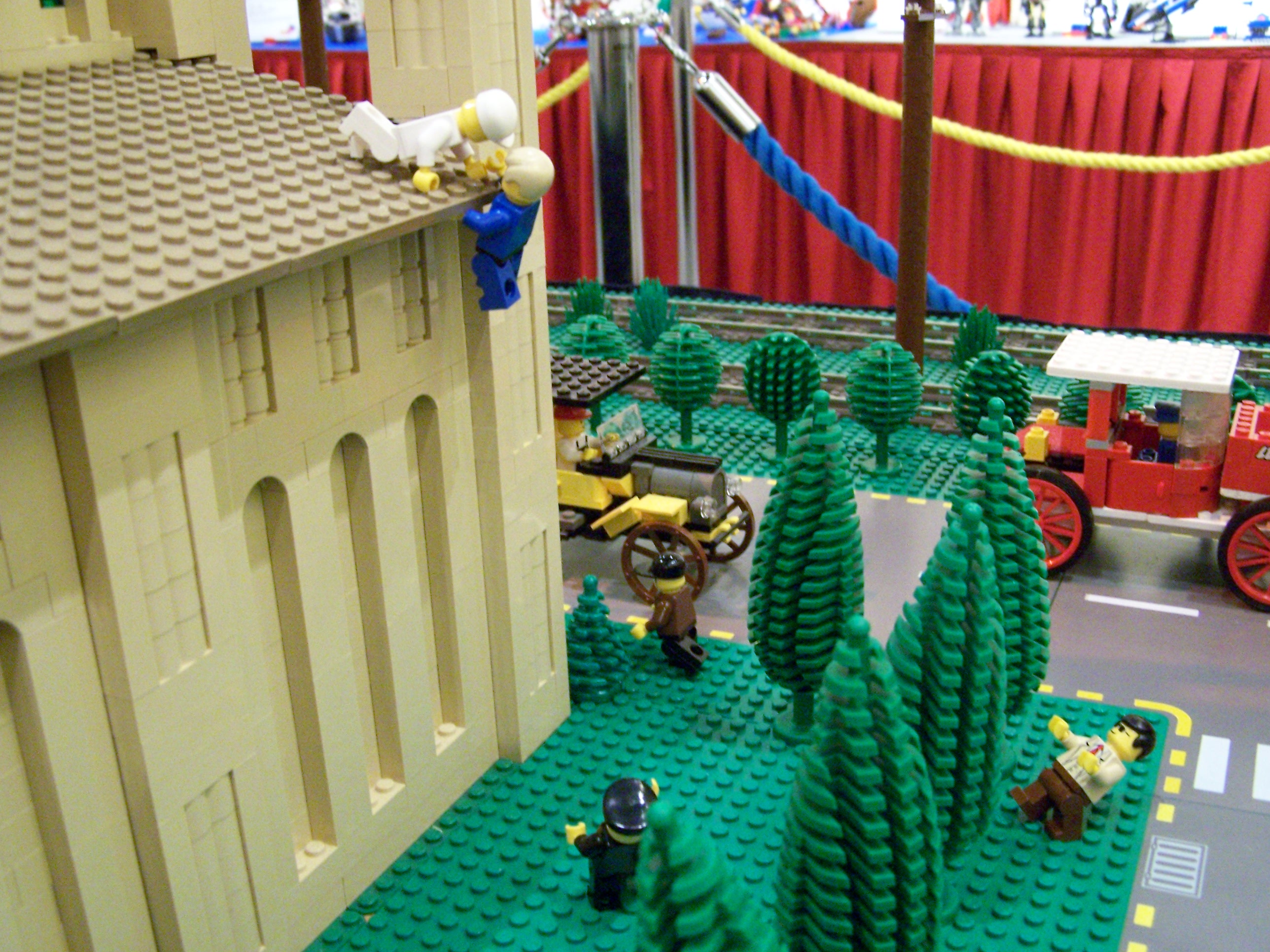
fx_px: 1394
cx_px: 635
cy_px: 476
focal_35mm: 38
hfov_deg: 49.0
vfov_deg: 37.7
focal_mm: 6.3
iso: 400
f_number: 2.8
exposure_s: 1/8
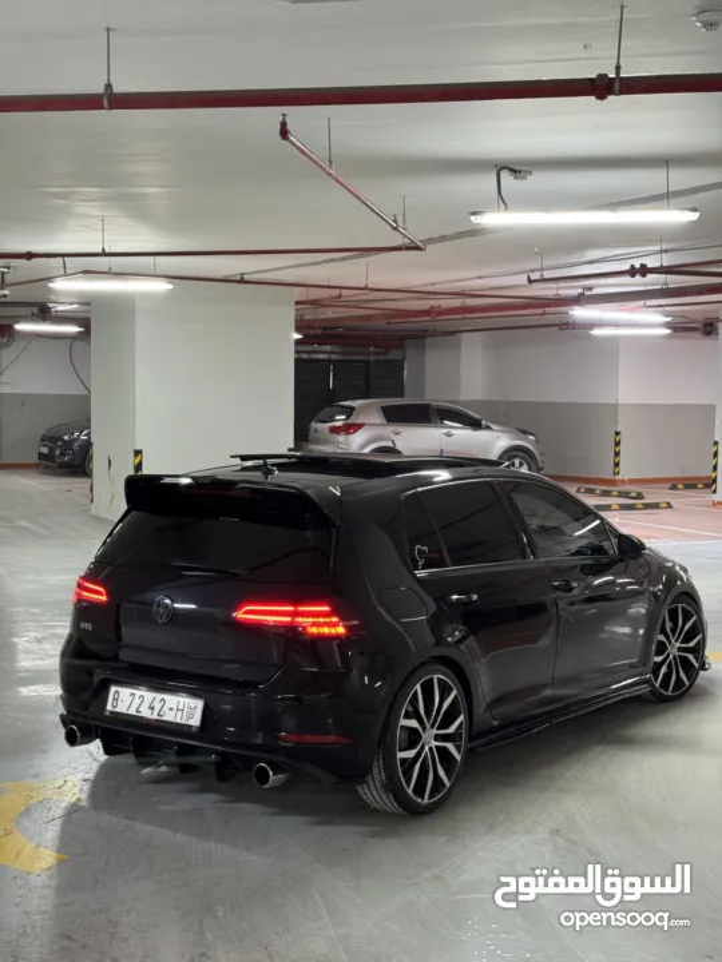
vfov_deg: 39.7
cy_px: 481
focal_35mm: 48
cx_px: 361
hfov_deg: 30.3
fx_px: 1335
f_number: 1.78
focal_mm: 6.76
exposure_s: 1/35
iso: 320
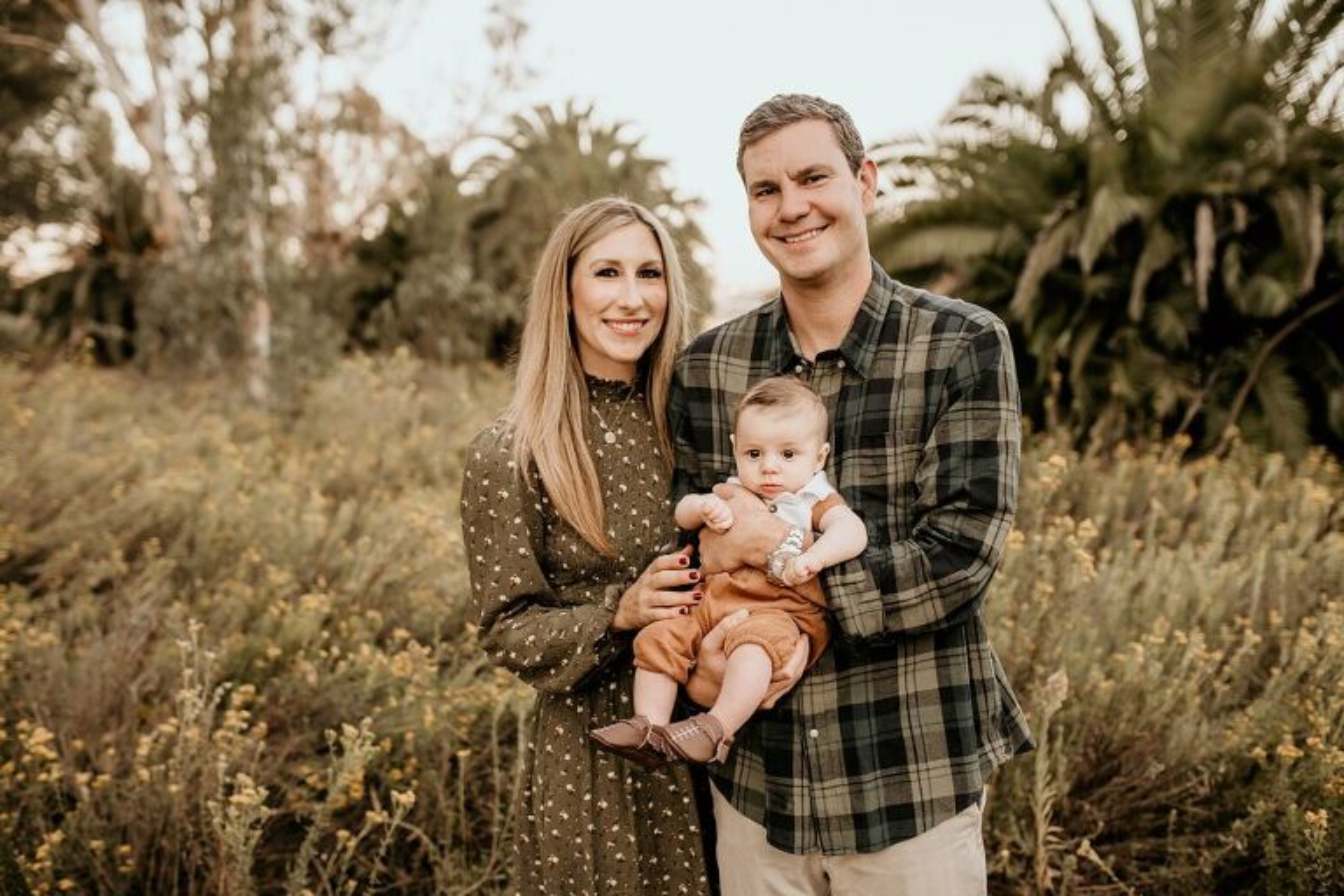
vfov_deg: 37.9
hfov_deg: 54.4
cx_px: 672
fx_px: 1307
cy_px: 448
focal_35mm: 35
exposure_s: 1/320
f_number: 2.2
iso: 250
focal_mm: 35
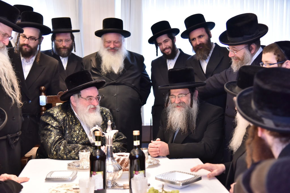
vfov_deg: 23.4
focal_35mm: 58
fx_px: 467
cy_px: 96
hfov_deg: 34.5
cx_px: 145
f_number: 4
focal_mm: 58
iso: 1600
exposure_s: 1/125
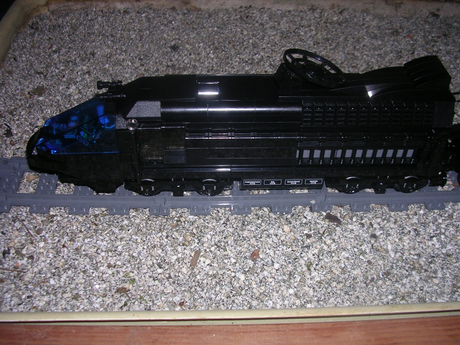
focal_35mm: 38
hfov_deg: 49.0
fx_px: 505
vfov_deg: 37.7
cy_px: 172
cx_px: 230
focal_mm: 5.8
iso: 50
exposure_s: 1/60.1
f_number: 2.8
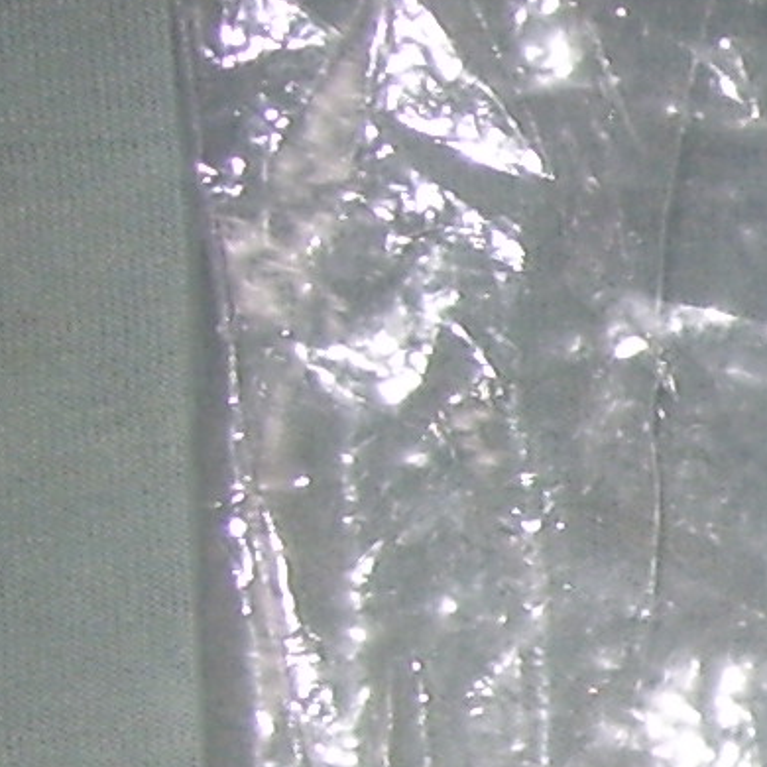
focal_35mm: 188
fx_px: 4713
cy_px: 899
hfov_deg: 8.3
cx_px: 2002
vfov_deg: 9.2
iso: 80
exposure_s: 1/60
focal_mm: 6
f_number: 2.7
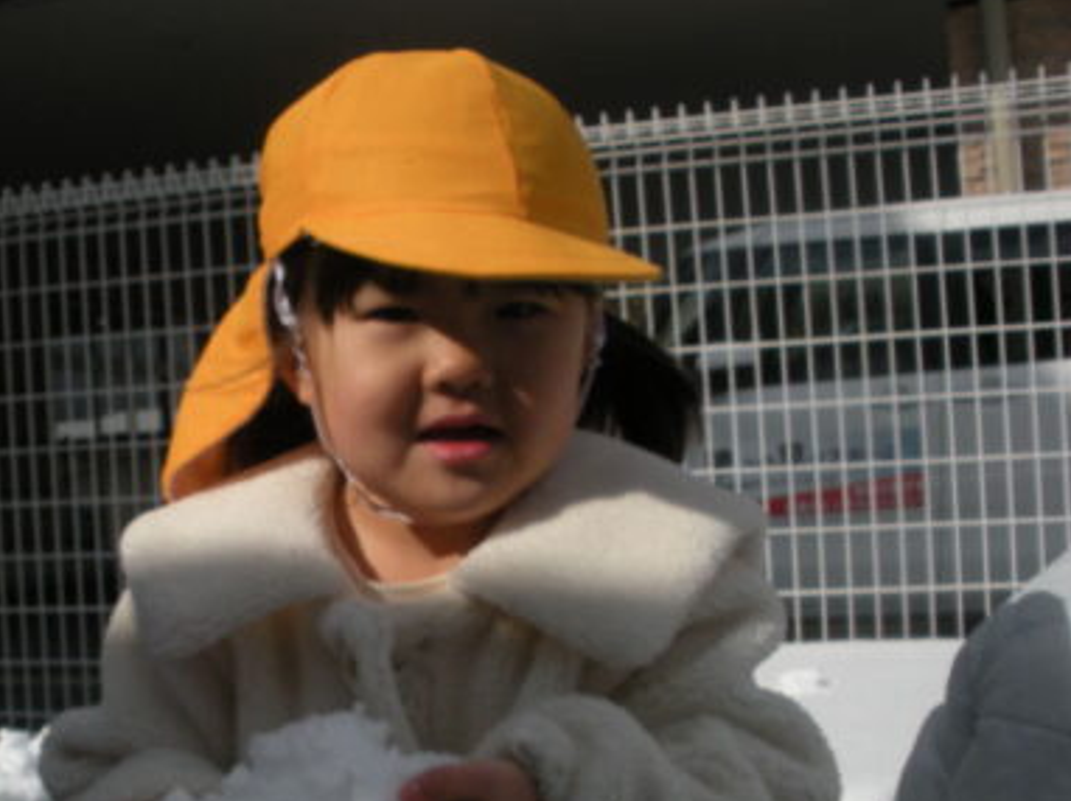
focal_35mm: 55
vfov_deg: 26.5
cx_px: 300
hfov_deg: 34.4
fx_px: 1701
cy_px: 462
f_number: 5.6
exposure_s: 1/920
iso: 64
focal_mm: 6.3
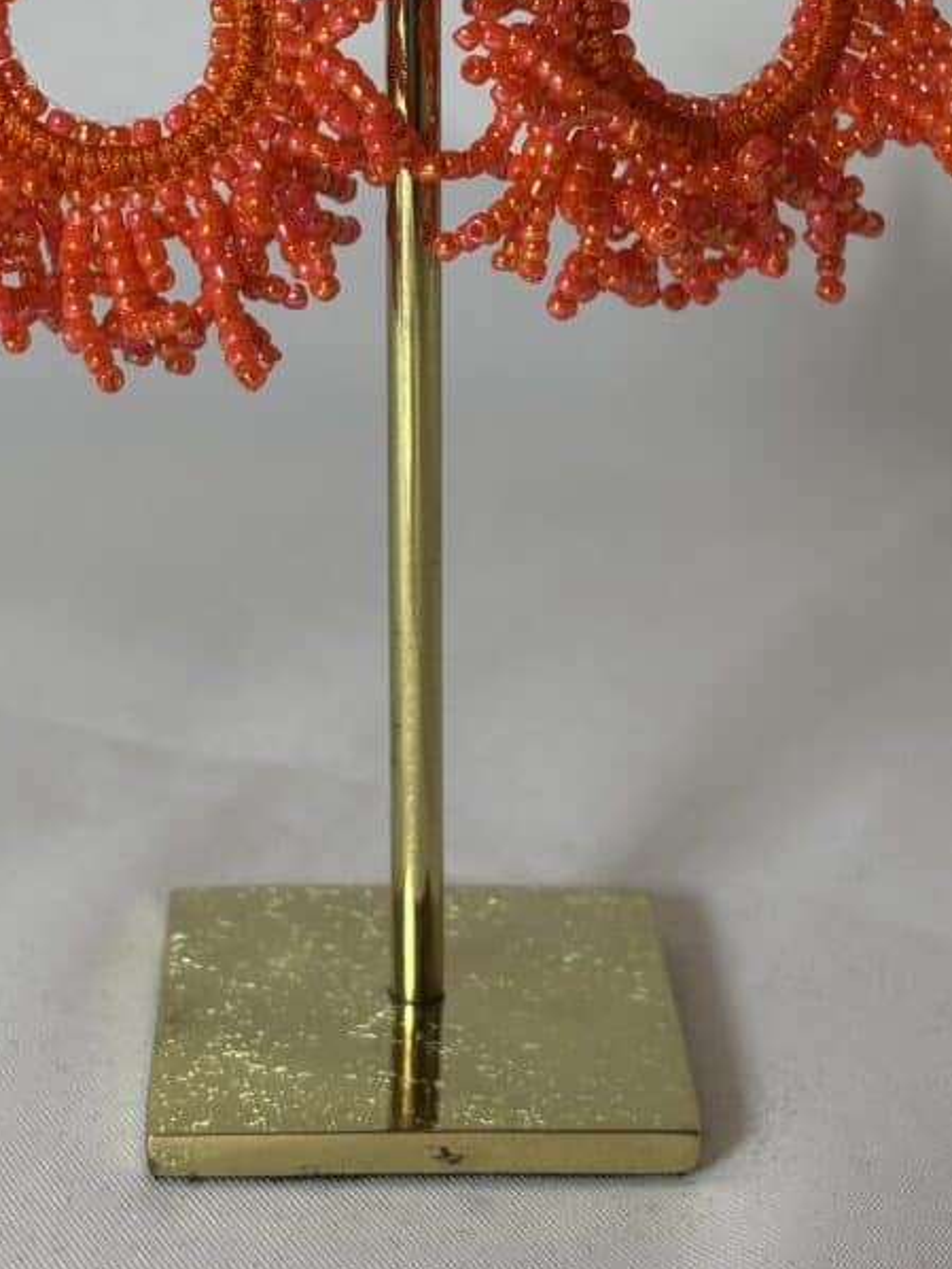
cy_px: 310
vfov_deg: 21.8
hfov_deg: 16.6
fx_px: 3261
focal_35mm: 89
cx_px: 424
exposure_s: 1/107
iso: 25
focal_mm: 5.96
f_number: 1.6
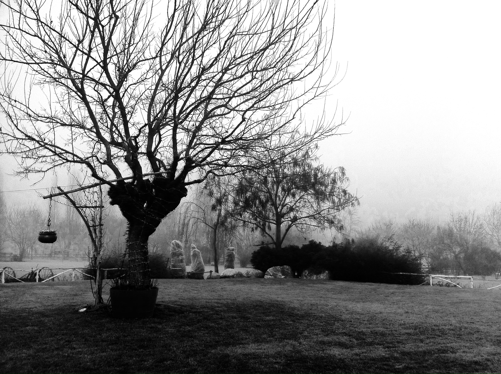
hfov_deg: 52.7
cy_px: 187
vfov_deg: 40.6
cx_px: 250
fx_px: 506
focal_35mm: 35
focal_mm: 3.85
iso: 80
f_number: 2.8
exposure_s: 1/187
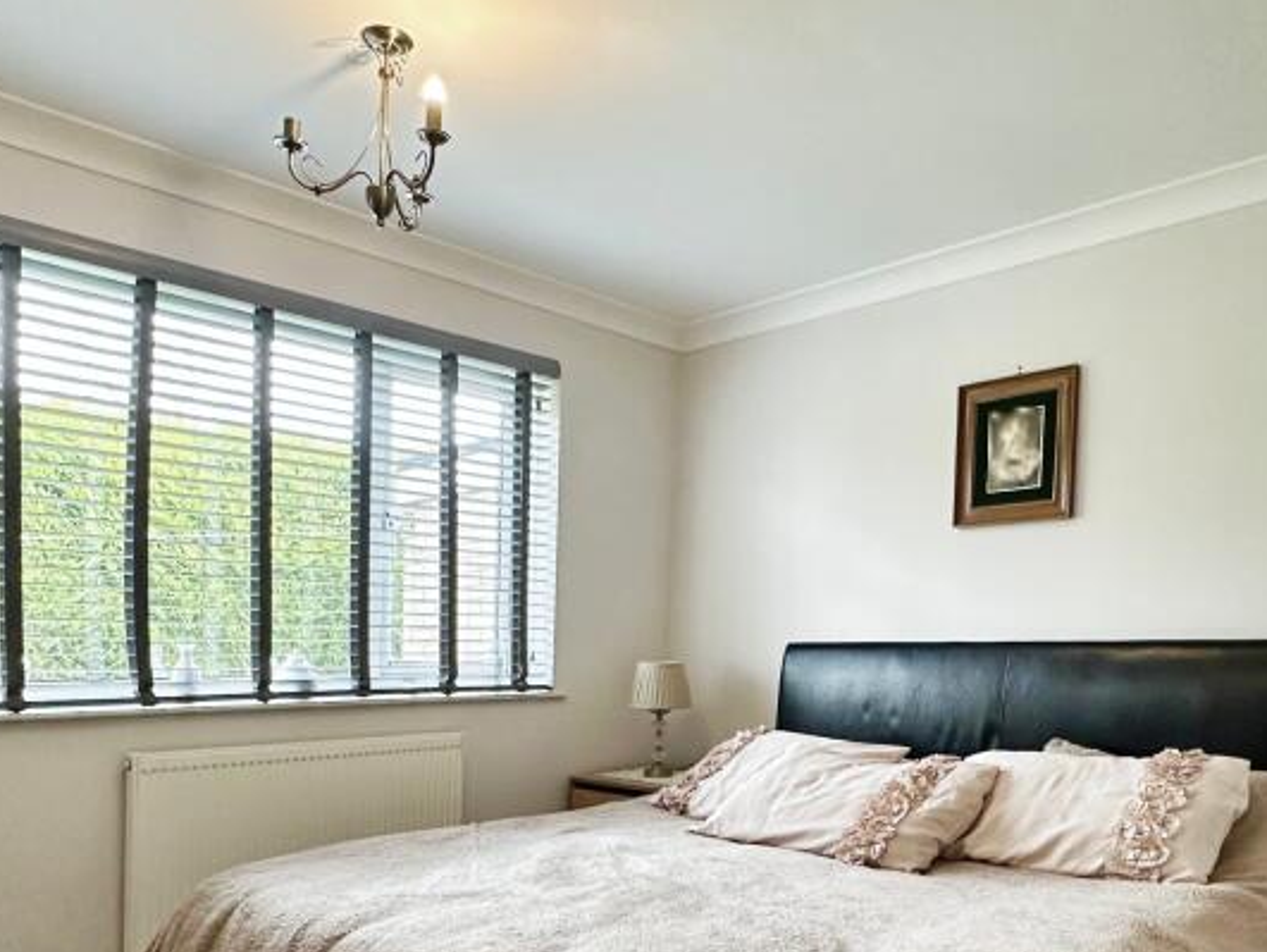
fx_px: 989
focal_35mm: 27
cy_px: 820
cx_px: 785
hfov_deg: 64.4
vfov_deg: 47.3
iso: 250
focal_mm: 2.22
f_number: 2.2
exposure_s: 1/99
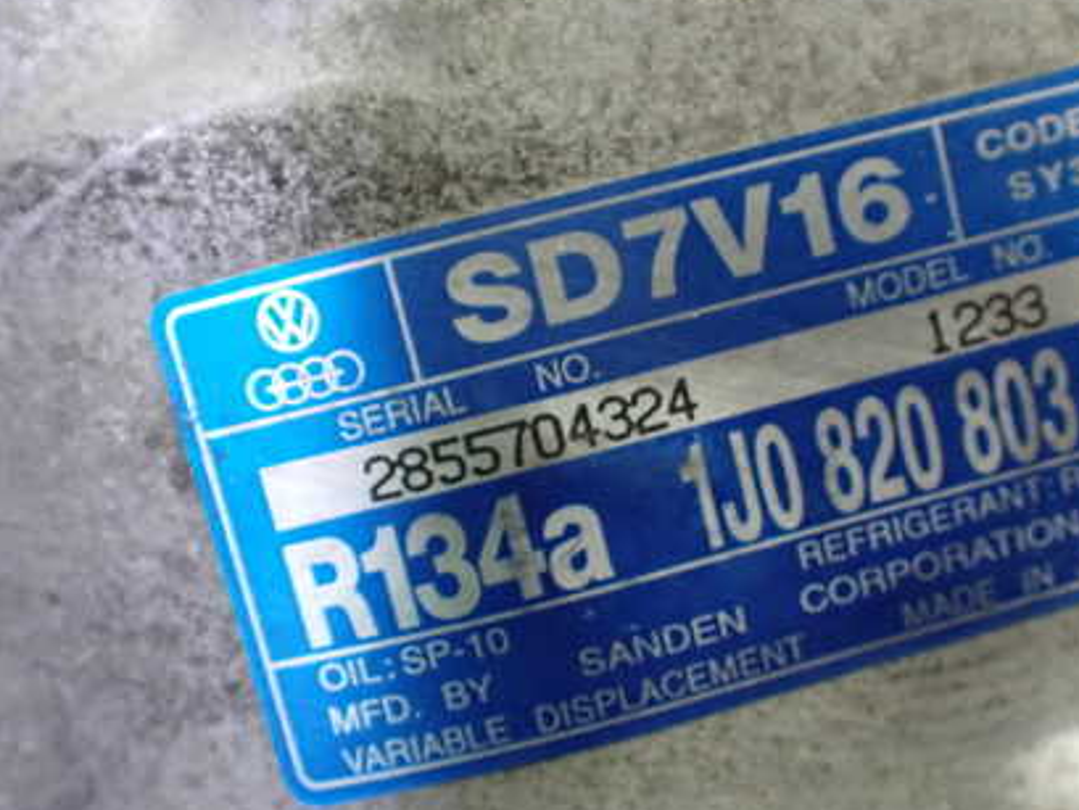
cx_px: 641
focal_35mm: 44
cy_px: 427
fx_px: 1372
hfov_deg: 42.7
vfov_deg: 32.9
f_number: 2.3
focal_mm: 5.4
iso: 800
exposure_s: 1/125
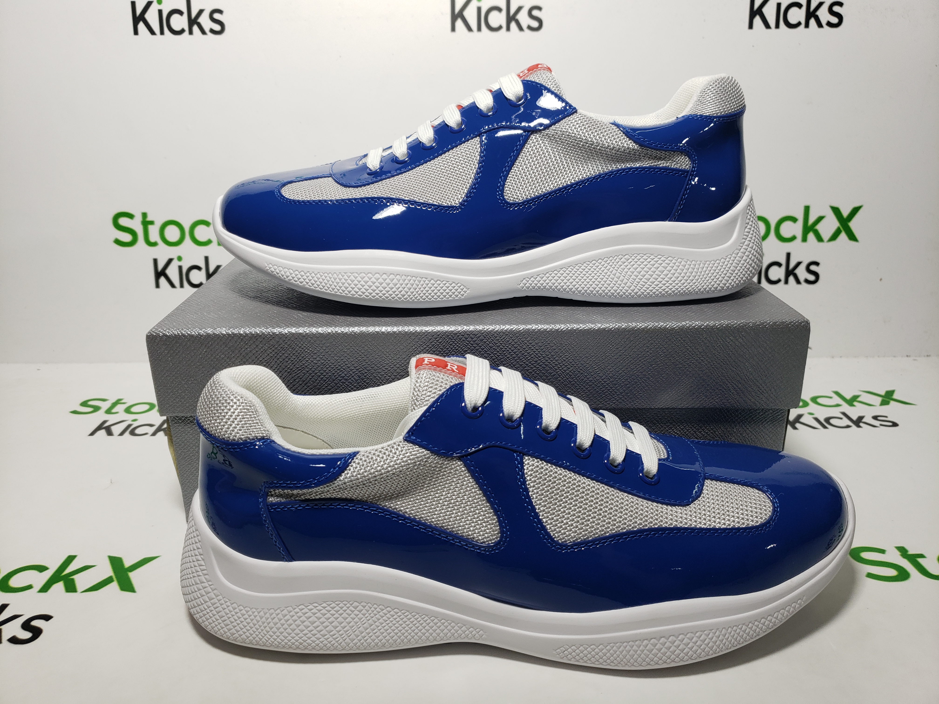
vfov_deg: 53.1
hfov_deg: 67.3
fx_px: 705
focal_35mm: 26
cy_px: 352
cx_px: 470
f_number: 1.5
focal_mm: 4.3
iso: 50
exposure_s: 1/405
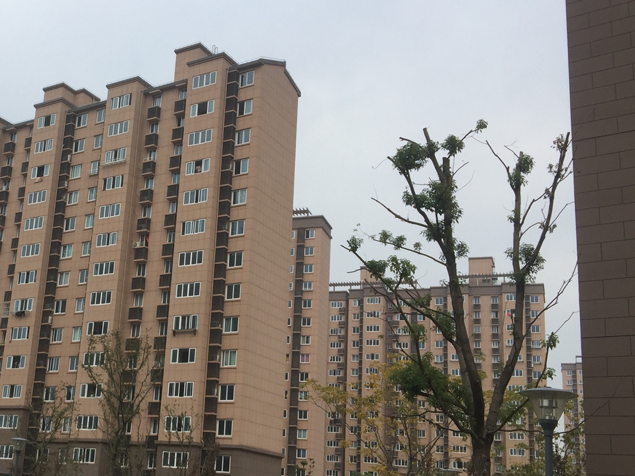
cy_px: 277
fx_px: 844
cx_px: 138
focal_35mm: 46
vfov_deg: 31.4
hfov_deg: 39.8
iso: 32
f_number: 2.2
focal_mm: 4.15
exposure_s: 1/1647
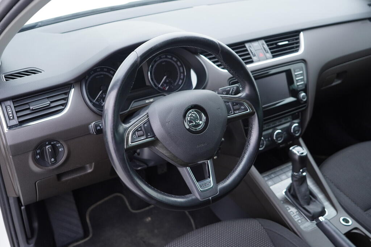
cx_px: 186
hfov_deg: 53.1
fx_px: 371
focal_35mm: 36
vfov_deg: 36.9
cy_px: 124
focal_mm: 24
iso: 250
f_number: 2.8
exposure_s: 1/40
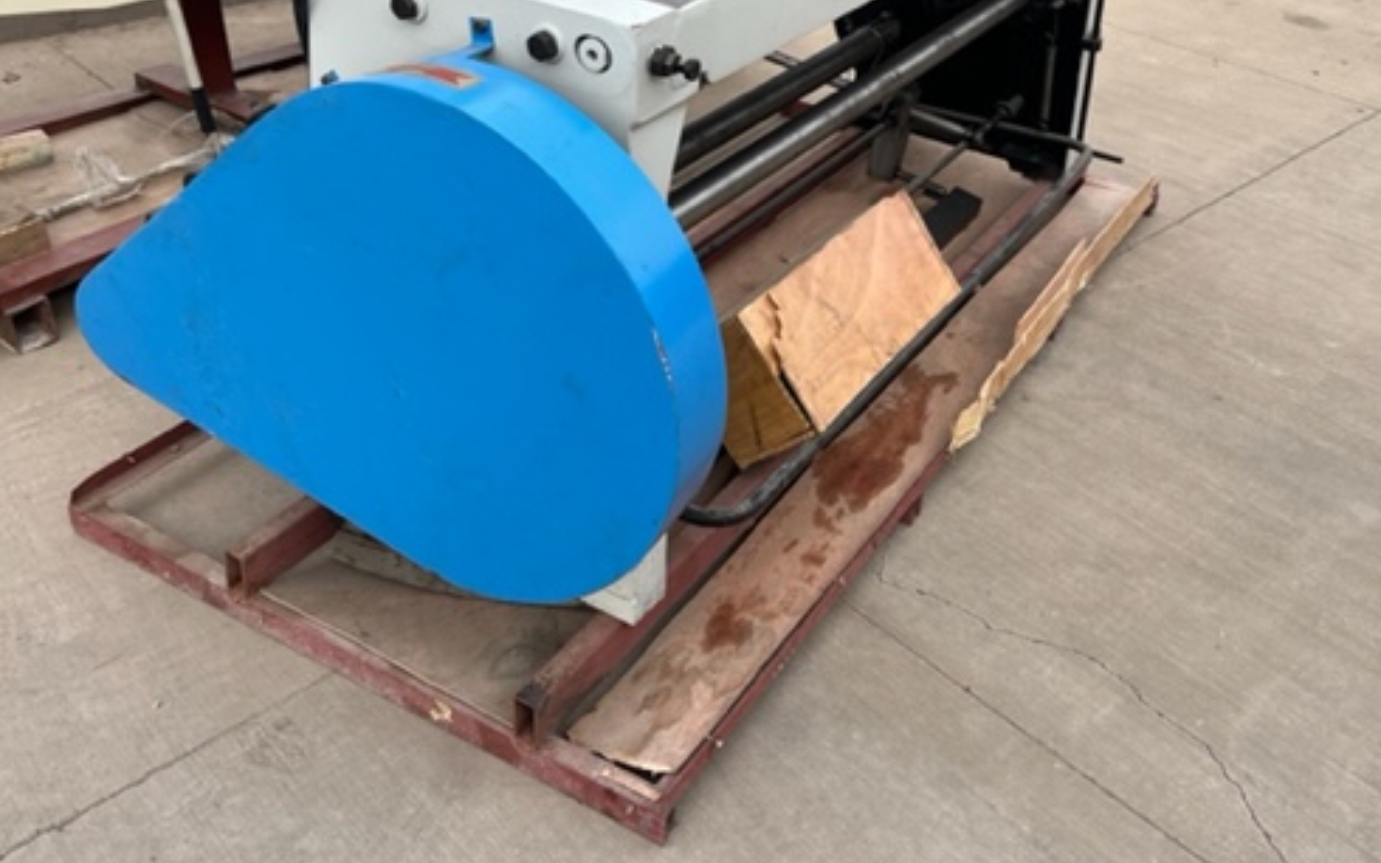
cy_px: 220
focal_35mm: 36
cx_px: 826
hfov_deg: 53.7
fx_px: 1355
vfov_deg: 34.6
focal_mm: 5.1
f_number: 1.6
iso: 50
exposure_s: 1/1294
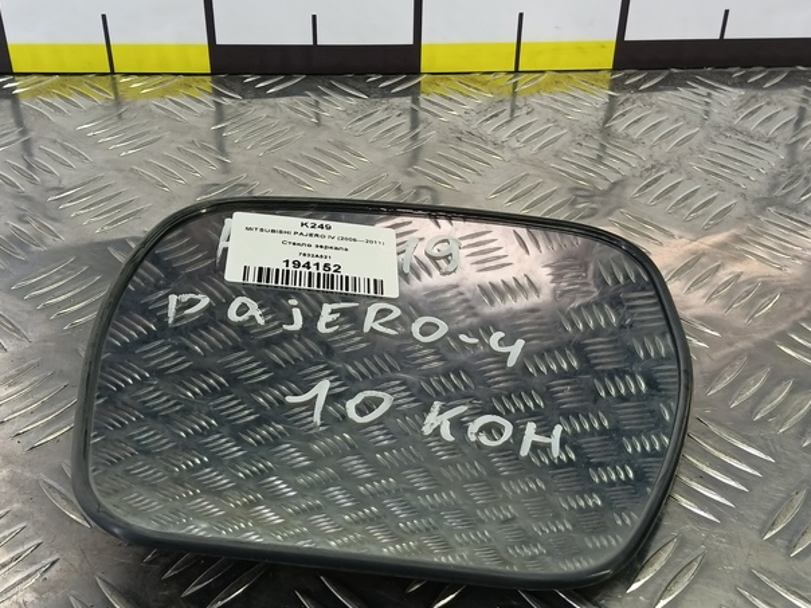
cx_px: 387
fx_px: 914
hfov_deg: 47.8
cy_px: 322
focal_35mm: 39
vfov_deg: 36.8
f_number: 1.6
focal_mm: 4.11
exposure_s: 1/50
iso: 90
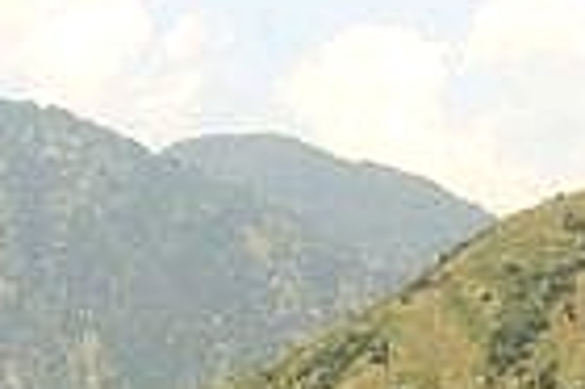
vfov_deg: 5.9
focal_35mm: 223
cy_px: 922
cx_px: -669
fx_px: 3619
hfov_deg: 8.6
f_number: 13
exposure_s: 1/125
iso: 200
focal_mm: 26
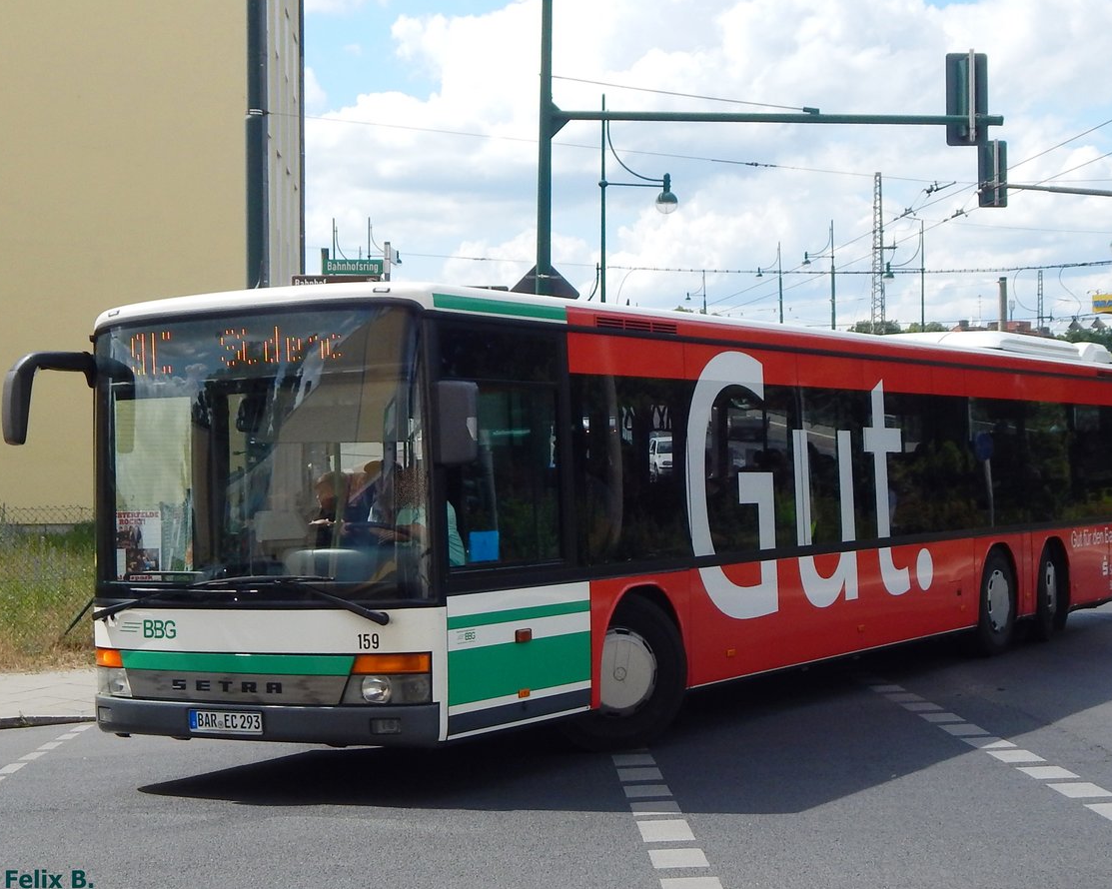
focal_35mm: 40
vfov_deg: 37.3
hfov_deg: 45.8
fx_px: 1316
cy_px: 446
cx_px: 569
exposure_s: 1/400
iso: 125
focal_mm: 6.8
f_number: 6.9
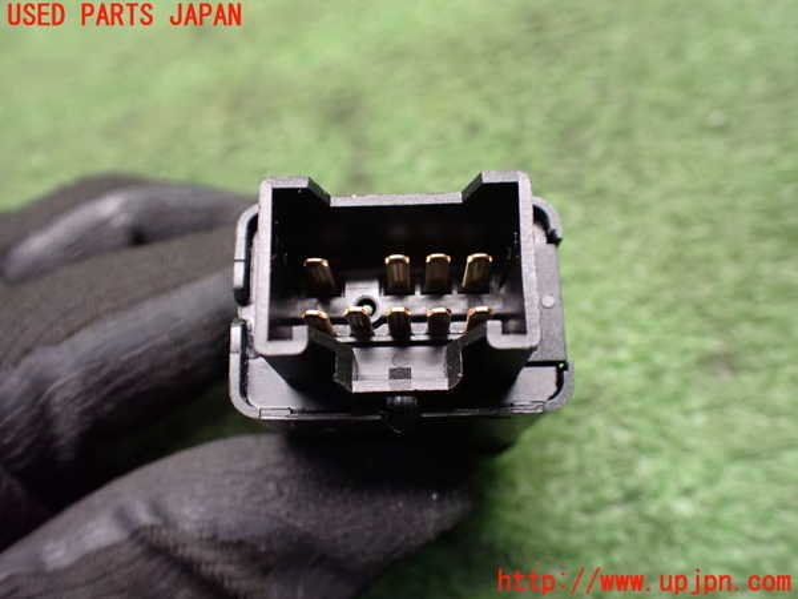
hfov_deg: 60.0
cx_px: 399
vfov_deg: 46.8
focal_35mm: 30
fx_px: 692
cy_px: 300
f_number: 2.3
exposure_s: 1/60
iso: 800
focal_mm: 5.4
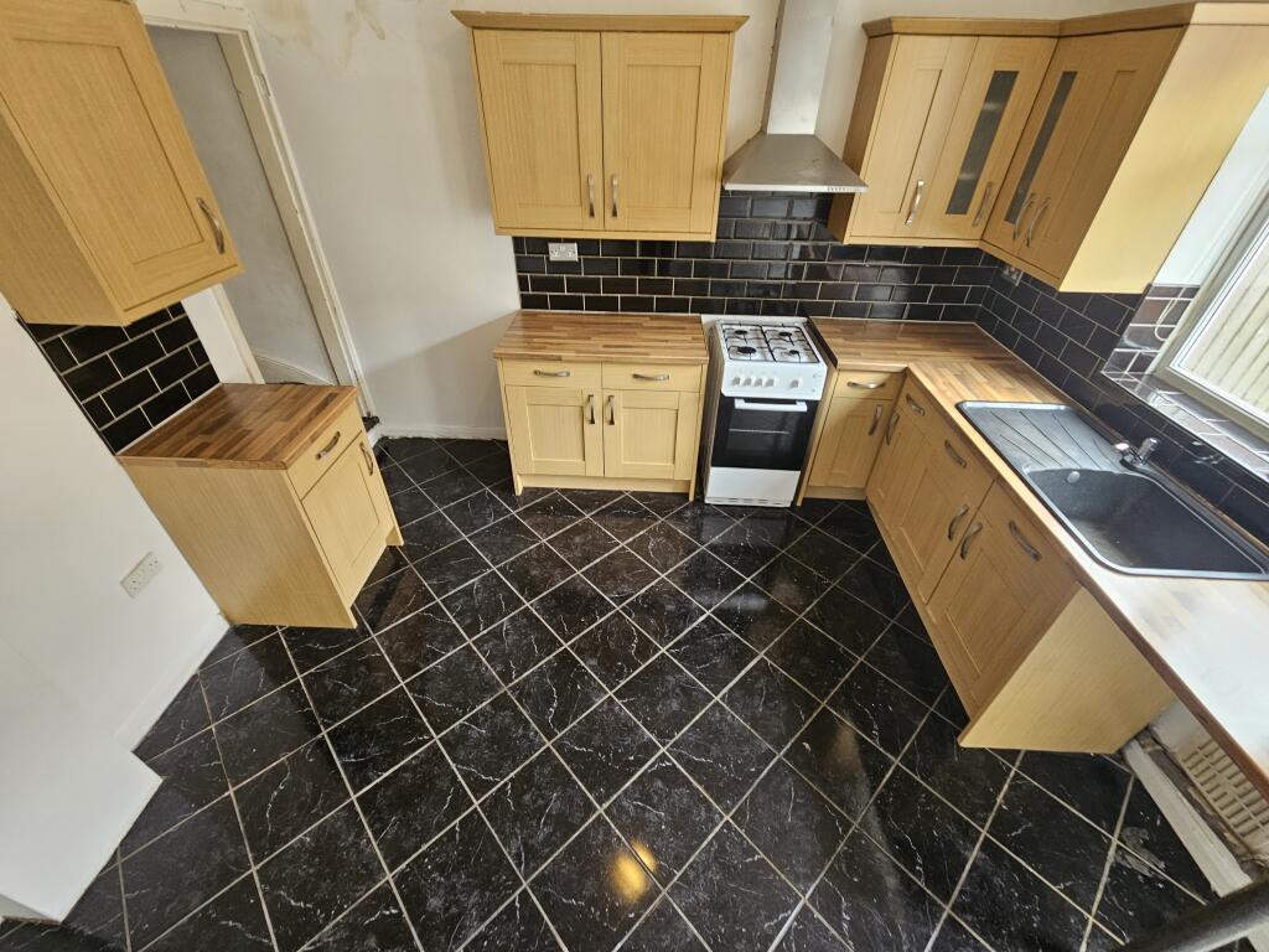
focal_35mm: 13
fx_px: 477
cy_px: 476
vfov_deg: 89.9
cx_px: 634
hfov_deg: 106.2
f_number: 2.2
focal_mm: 2.2
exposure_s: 1/50
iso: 250
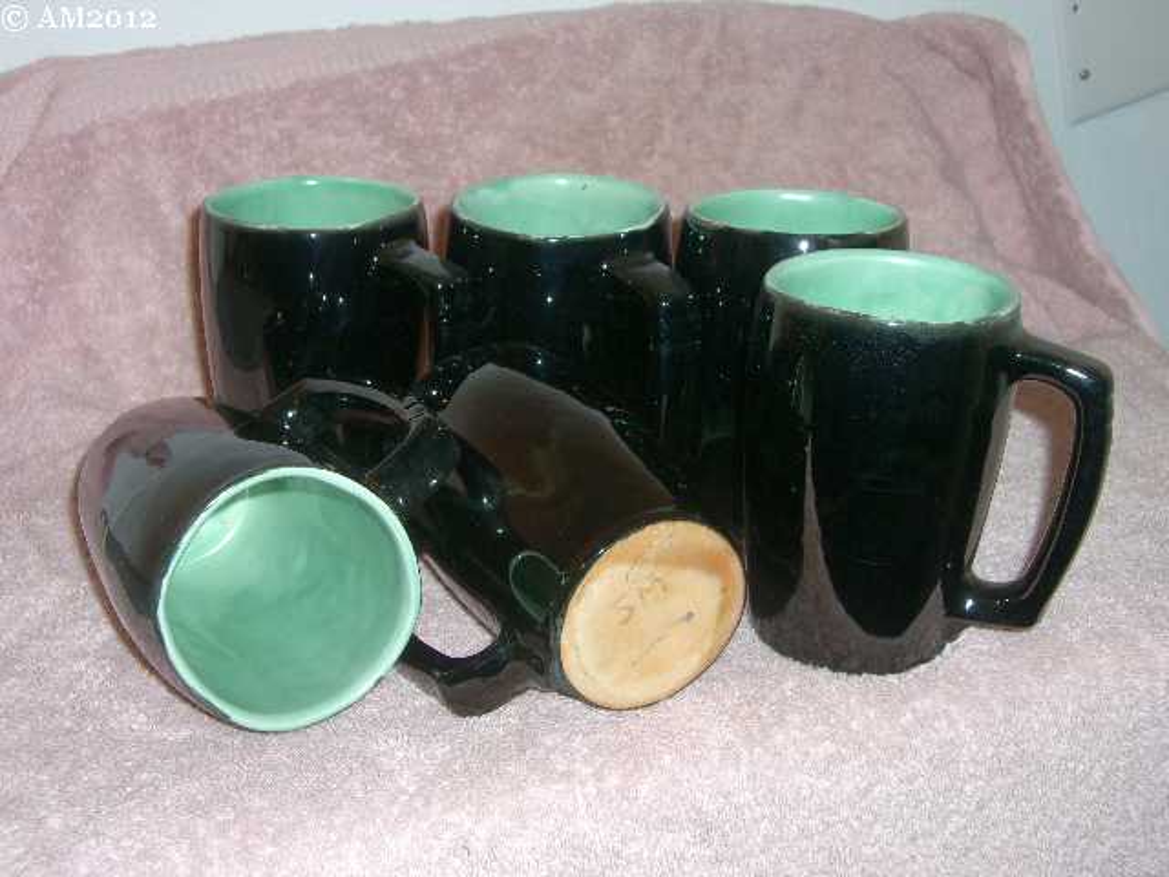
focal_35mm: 46
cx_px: 584
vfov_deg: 31.5
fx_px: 1553
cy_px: 438
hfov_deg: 41.2
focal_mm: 9.6
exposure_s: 1/60
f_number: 3.1
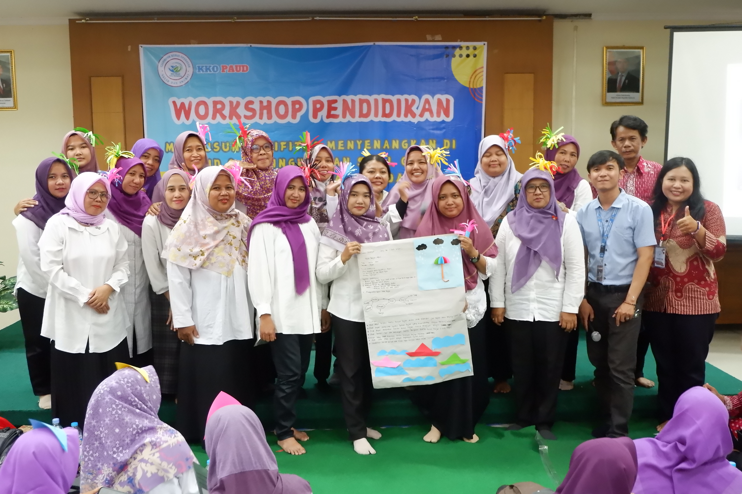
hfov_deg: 53.1
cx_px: 371
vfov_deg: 36.9
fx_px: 742
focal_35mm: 36
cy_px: 247
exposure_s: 1/20
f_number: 4.2
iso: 3200
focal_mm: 24.3
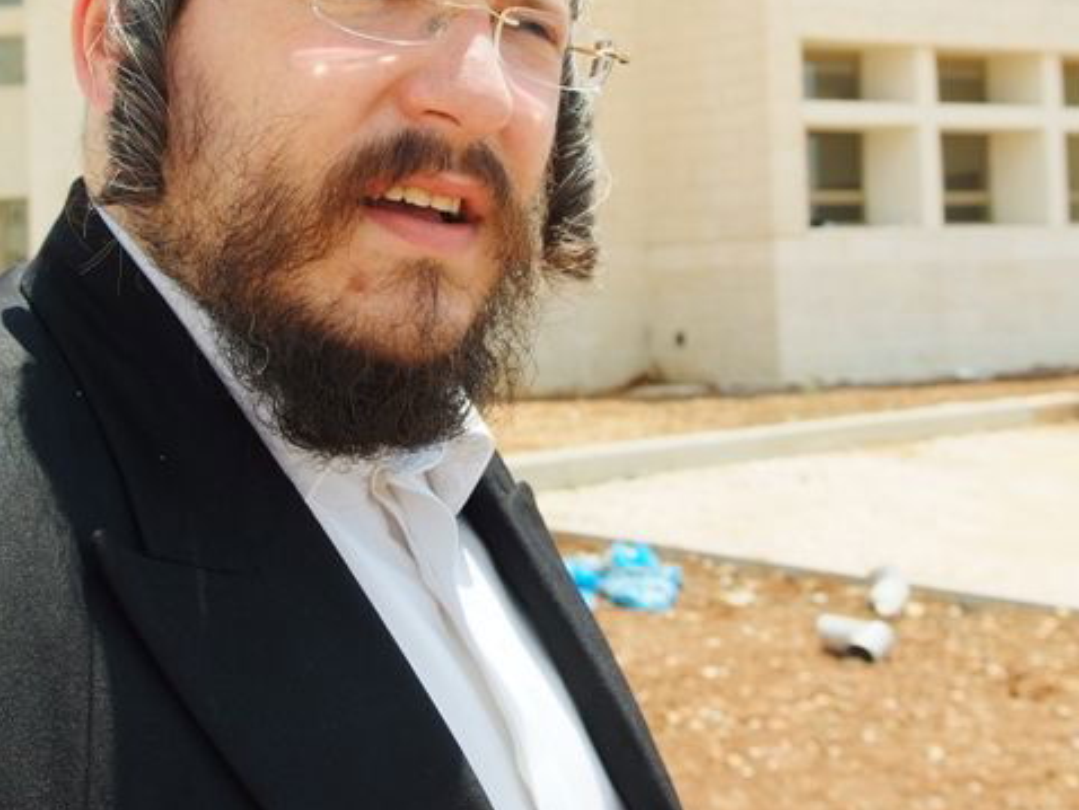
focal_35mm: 68
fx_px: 2121
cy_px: 148
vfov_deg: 21.3
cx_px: 467
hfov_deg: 28.5
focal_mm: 22
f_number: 6.3
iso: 500
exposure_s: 1/800
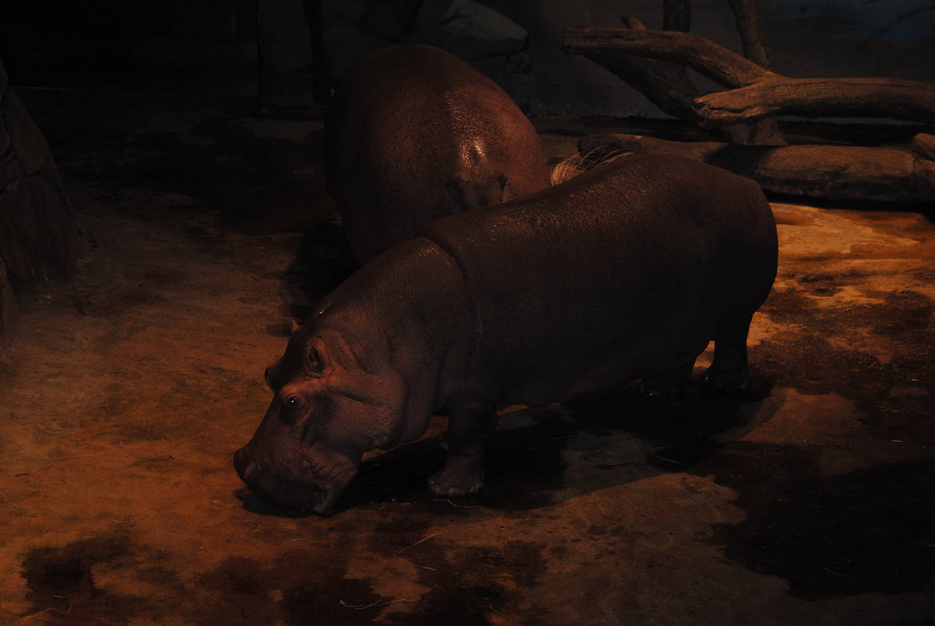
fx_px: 2808
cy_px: 313
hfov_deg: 18.9
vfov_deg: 12.7
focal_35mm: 108
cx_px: 468
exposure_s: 1/60
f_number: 4.5
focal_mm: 72
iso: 200
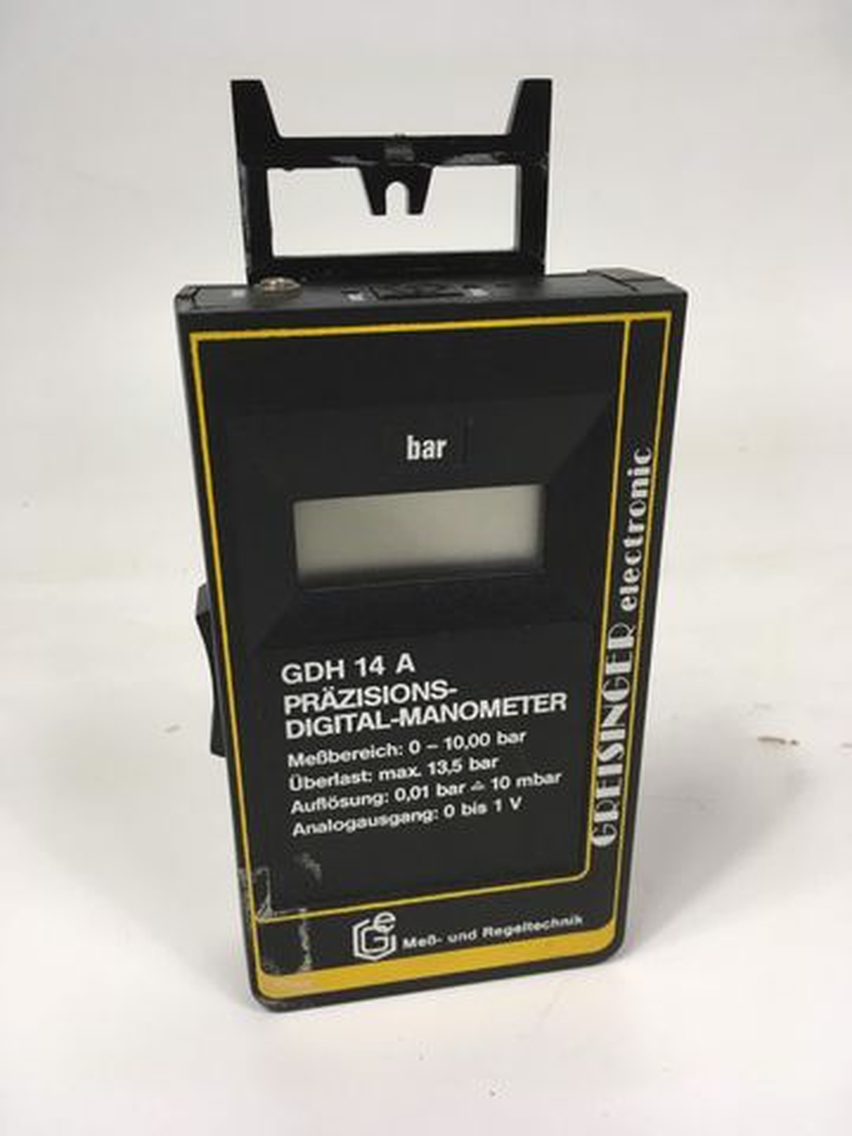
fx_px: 952
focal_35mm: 29
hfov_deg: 48.2
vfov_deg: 61.7
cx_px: 426
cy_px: 568
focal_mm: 4.15
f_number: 2.2
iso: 32
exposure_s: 1/33
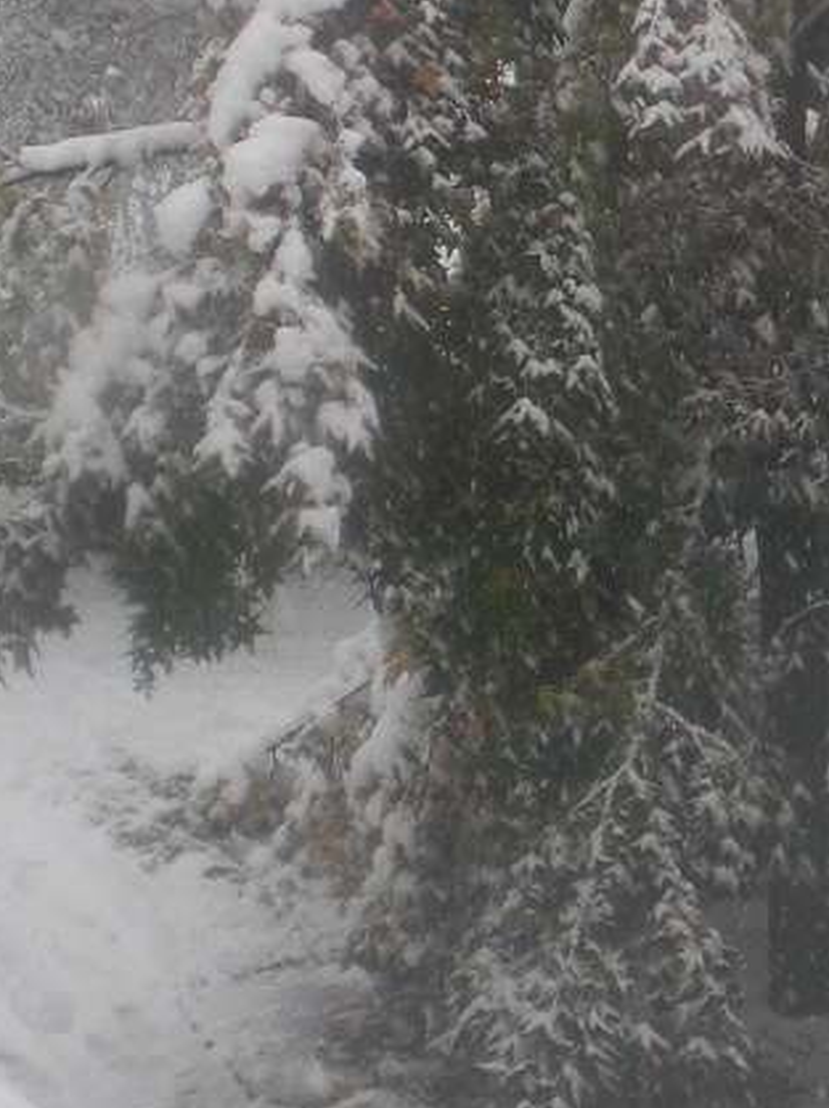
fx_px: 3324
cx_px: 992
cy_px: 174
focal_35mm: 104
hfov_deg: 13.8
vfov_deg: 18.7
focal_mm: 6.3
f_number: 3.1
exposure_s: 1/125
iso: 64
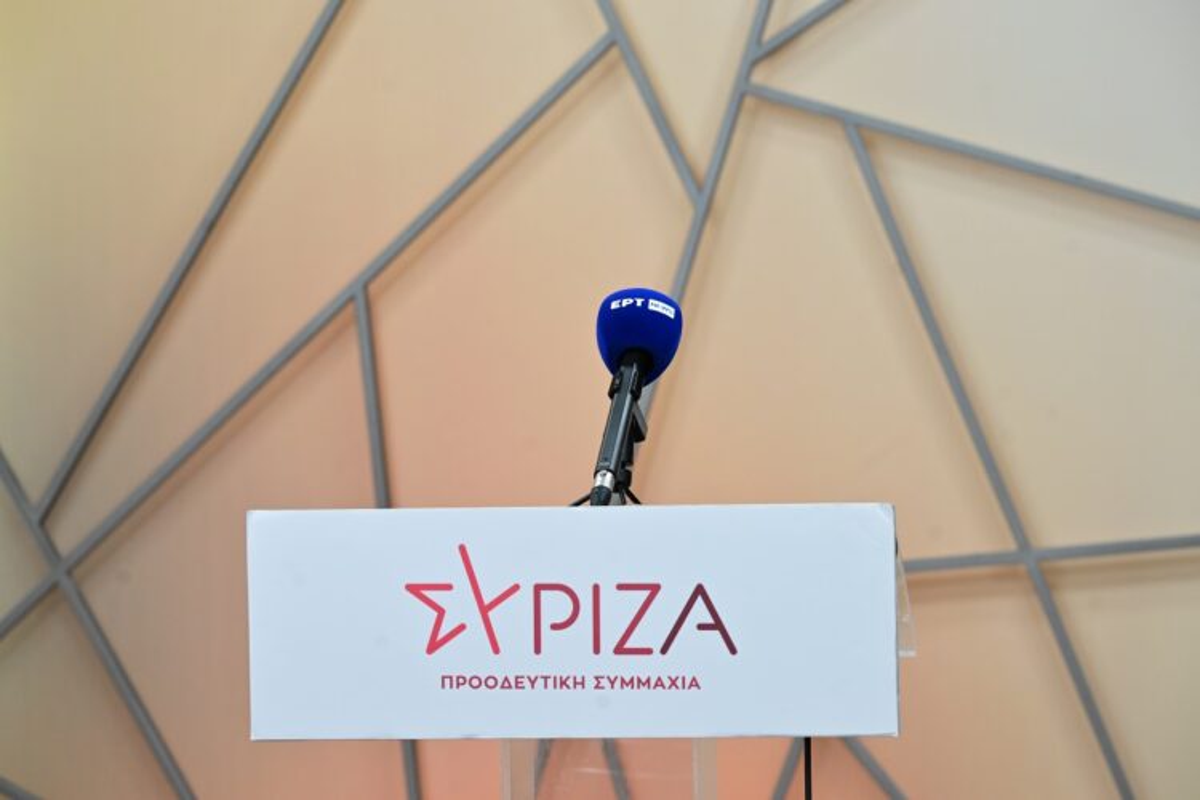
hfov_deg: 16.4
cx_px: 600
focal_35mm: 125
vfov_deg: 11.0
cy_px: 400
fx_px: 4166
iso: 2500
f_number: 6.3
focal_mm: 125
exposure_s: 1/250
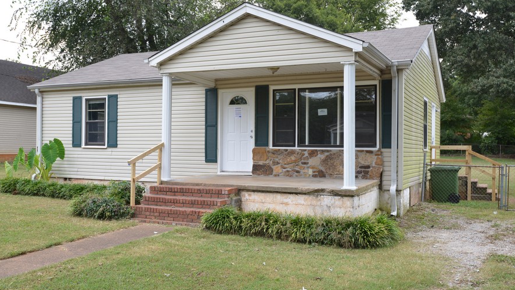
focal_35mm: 34
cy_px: 146
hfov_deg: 58.0
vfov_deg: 34.7
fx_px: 464
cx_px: 257
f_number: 8
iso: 400
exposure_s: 1/160
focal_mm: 32
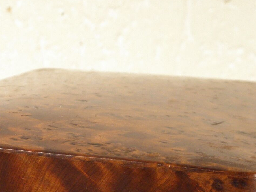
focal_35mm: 126
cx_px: 83
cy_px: 229
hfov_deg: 15.6
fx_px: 932
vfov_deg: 11.5
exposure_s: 1/40
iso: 125
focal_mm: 8.6
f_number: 3.9
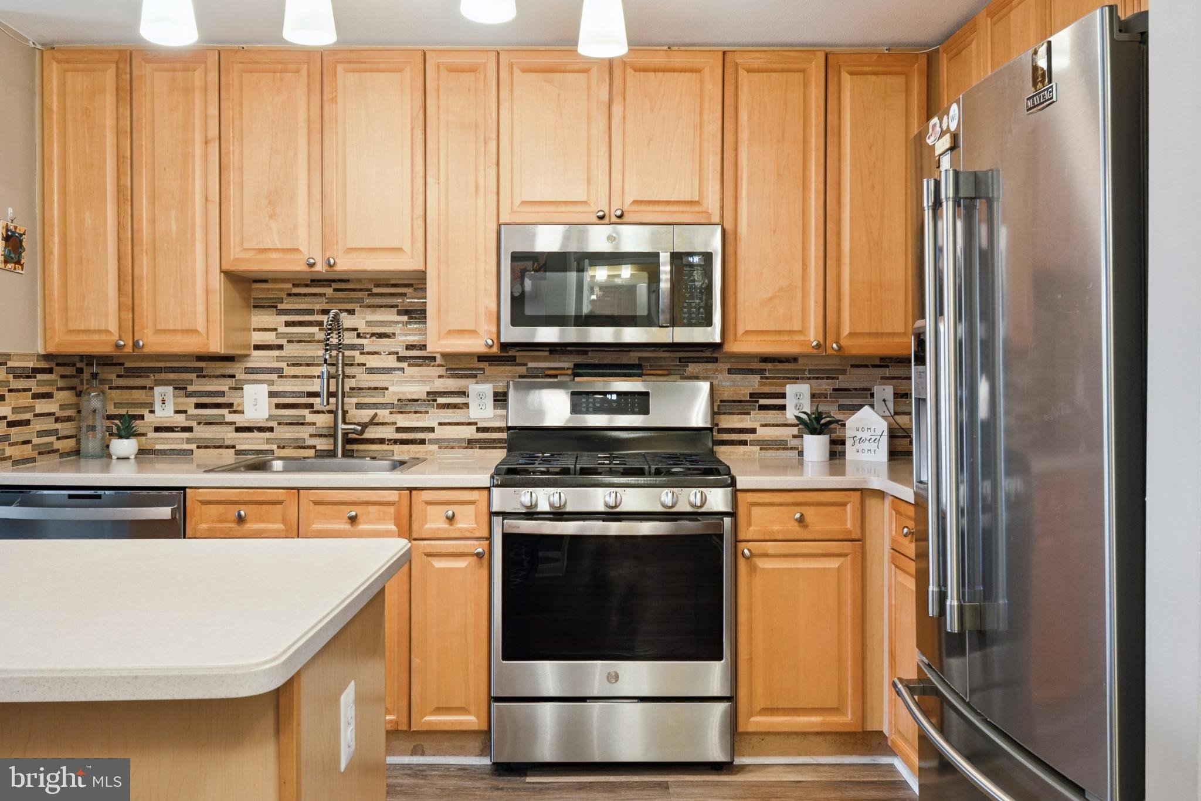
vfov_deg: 43.6
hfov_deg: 61.9
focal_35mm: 30
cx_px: 600
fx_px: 1001
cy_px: 400
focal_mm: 20
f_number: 5.6
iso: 400
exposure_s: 1/10
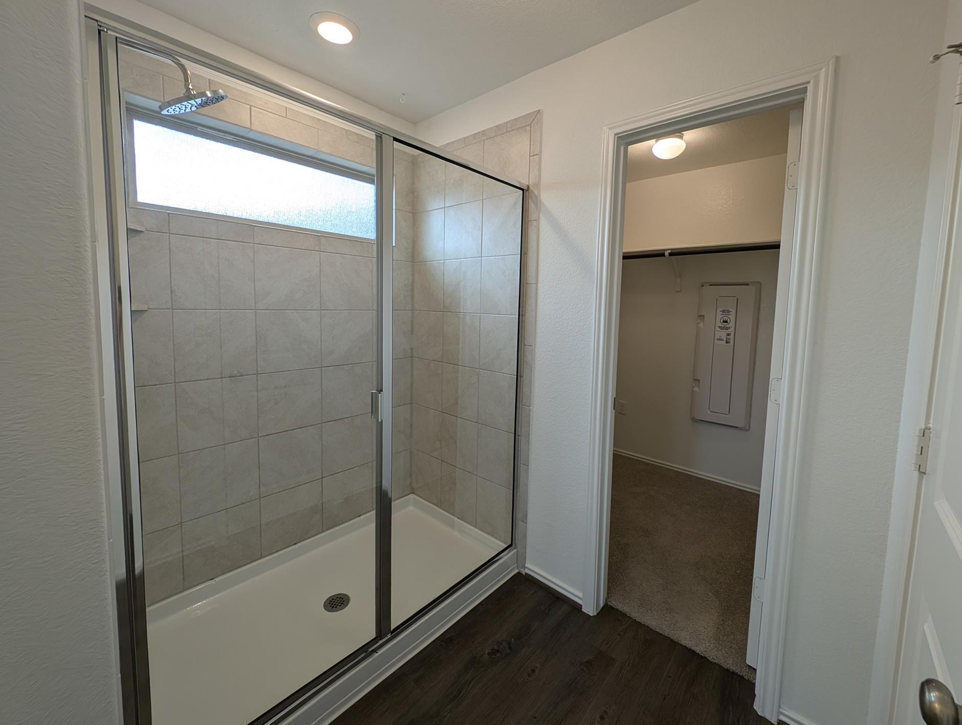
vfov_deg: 89.9
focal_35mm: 13
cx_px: 497
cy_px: 337
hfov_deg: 106.1
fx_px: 362
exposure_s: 1/120
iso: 47
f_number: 1.95
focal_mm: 2.23
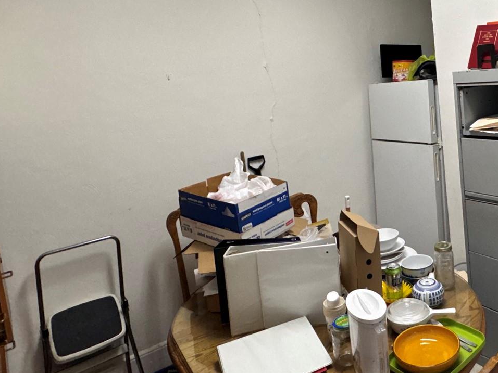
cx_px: 403
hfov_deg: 55.4
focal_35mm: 30
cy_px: 96
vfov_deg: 45.3
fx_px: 432
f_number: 2.2
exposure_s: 1/120
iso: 250
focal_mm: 2.22
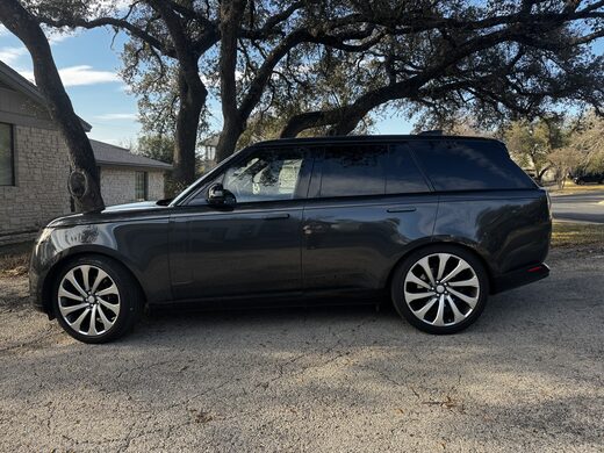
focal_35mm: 24
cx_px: 302
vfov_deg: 56.8
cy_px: 226
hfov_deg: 71.6
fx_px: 419
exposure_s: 1/588
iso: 80
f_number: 1.78
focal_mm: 6.76
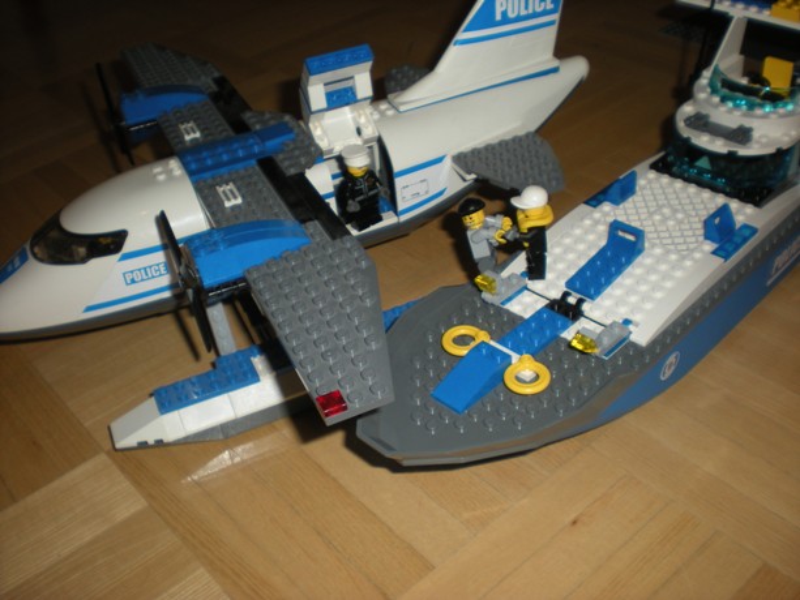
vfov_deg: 37.7
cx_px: 400
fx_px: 878
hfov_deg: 49.0
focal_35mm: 38
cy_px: 300
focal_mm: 6.3
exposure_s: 1/60
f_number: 3.1
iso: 64
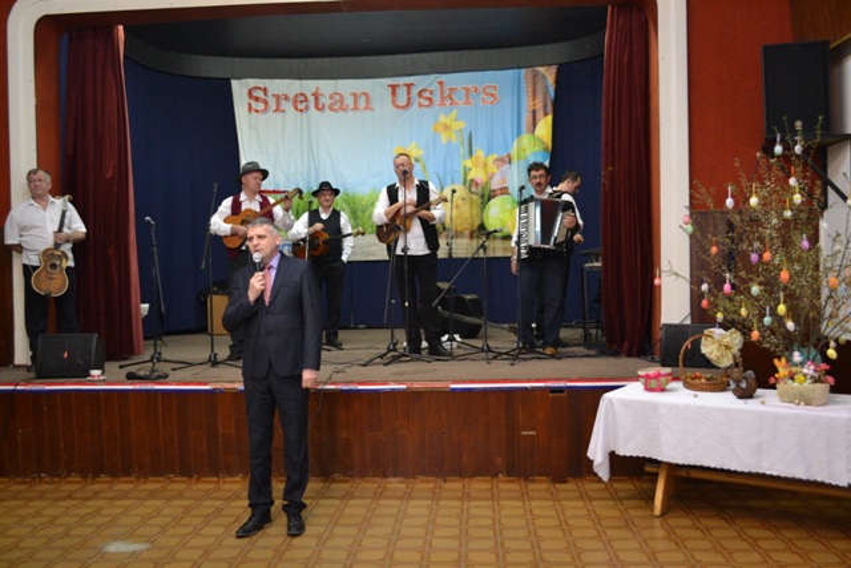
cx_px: 426
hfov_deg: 57.2
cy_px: 284
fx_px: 780
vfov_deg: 40.0
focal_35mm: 33
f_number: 4
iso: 2200
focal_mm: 22
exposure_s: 1/60
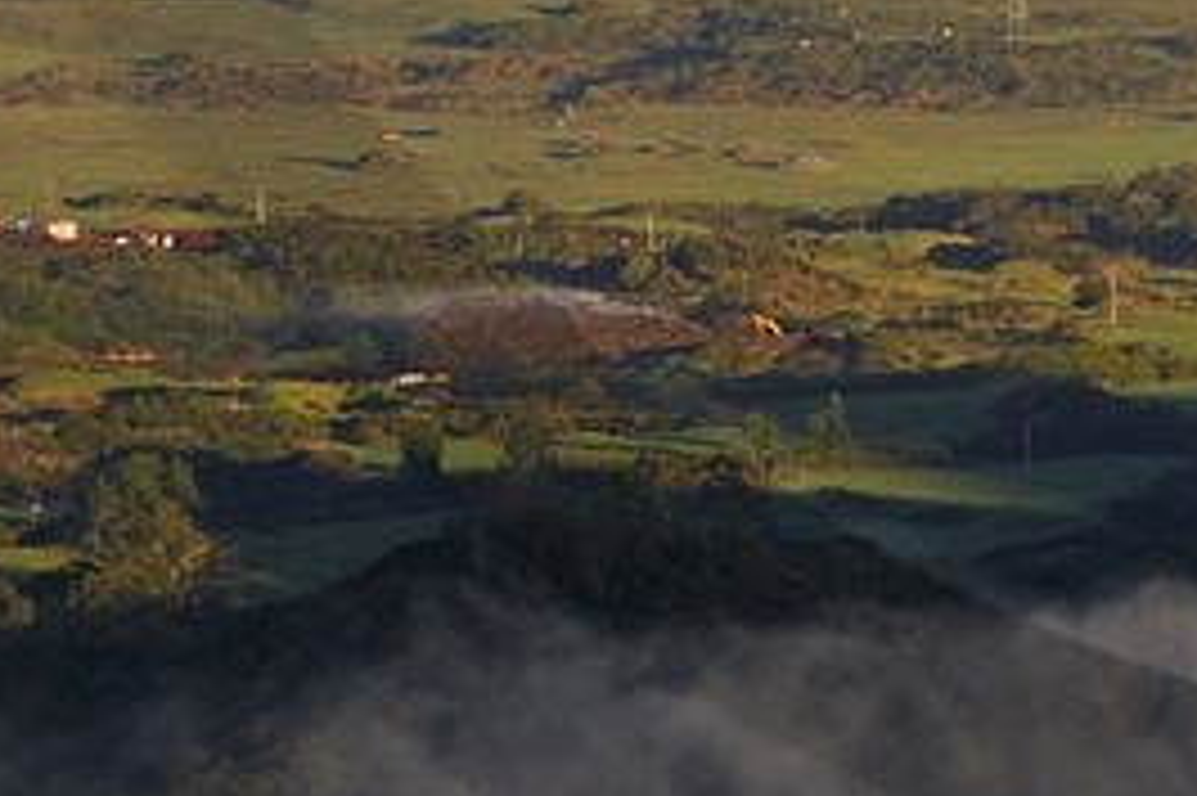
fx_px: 23958
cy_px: -899
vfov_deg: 1.9
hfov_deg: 2.9
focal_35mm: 721
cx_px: 1678
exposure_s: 1/250
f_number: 8
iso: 200
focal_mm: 120
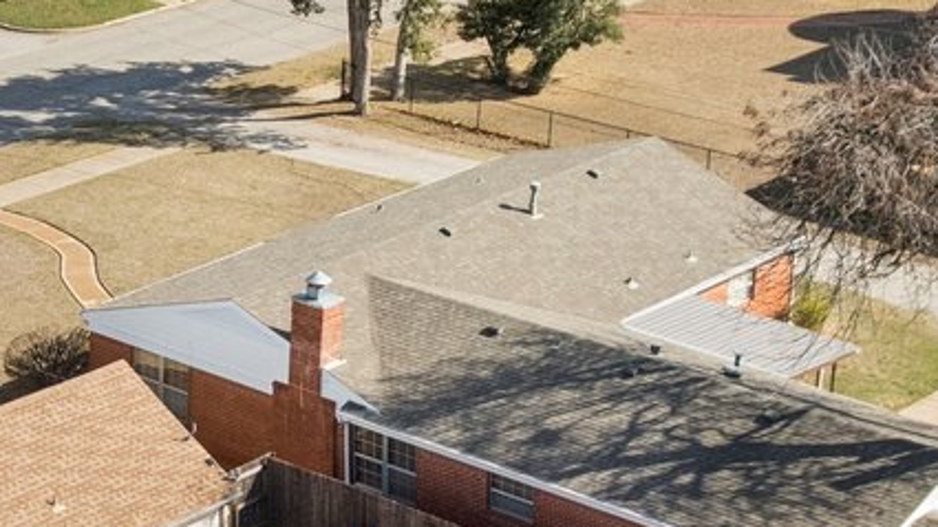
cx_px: 135
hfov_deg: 19.0
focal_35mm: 111
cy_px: 508
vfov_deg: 10.8
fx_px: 2761
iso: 130
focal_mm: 8.4
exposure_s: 1/1250
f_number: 2.8
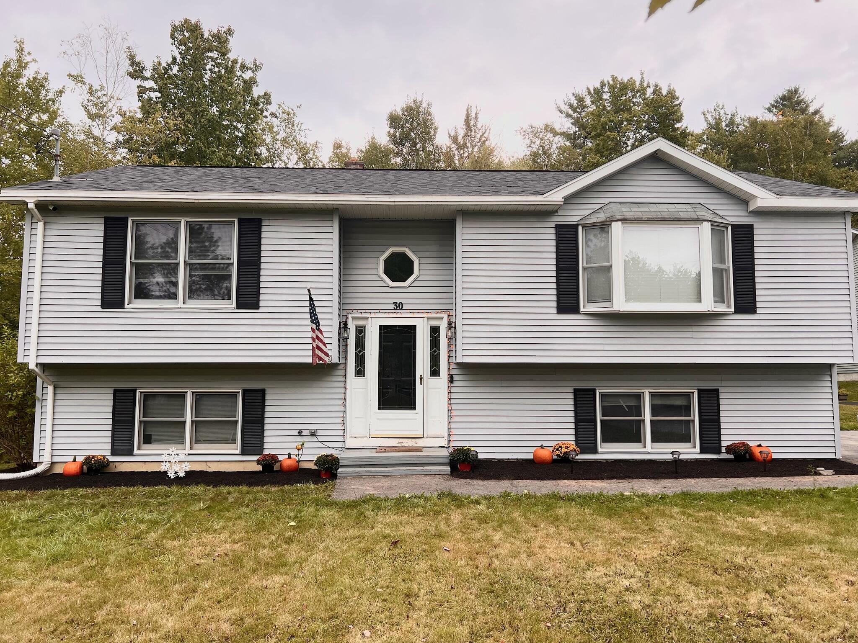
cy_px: 322
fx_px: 644
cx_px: 429
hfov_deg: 67.3
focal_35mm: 26
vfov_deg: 53.1
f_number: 1.5
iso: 40
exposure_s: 1/203
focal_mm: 5.7
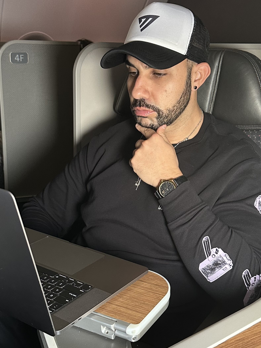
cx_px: 110
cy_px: 206
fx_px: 462
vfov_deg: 41.1
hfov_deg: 31.5
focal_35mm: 46
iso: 320
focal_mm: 6.86
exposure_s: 1/57
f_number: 1.78
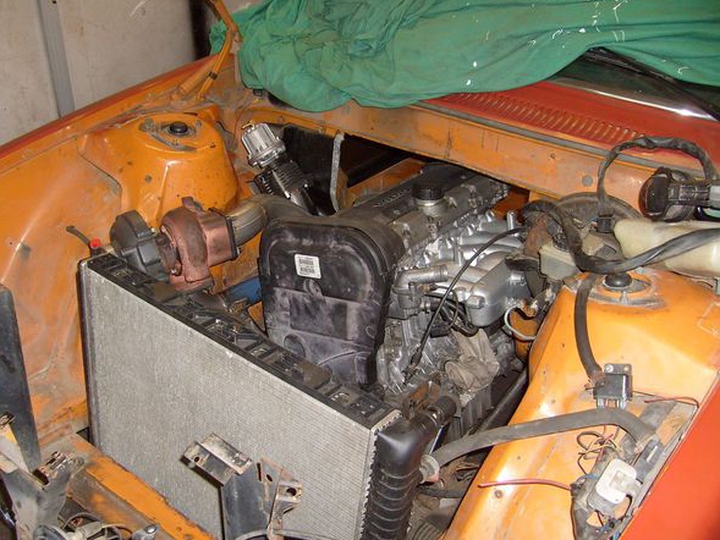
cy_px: 286
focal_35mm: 38
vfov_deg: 37.7
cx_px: 331
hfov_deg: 48.9
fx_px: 791
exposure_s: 1/45
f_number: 2.8
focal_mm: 5.8
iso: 100
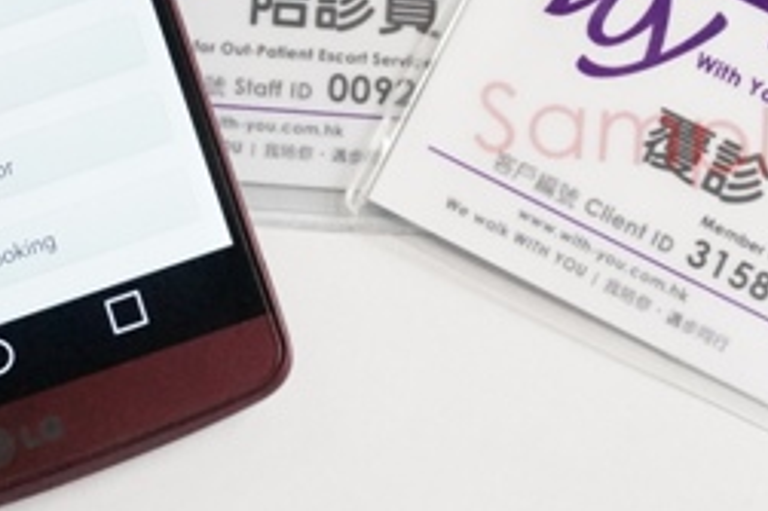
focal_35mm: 104
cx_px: 318
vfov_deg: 13.0
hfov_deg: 19.6
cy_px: 8
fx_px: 2217
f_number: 6.3
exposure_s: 1/100
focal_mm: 30
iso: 6400
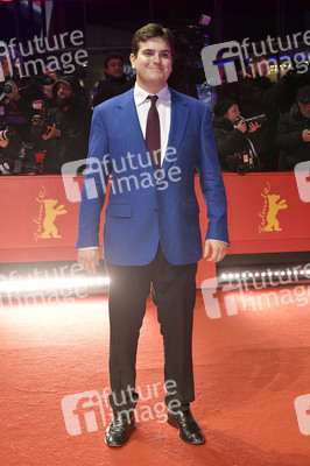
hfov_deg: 26.9
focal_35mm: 50
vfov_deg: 39.6
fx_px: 647
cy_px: 233
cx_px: 155
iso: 2000
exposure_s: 1/250
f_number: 6.3
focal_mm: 50
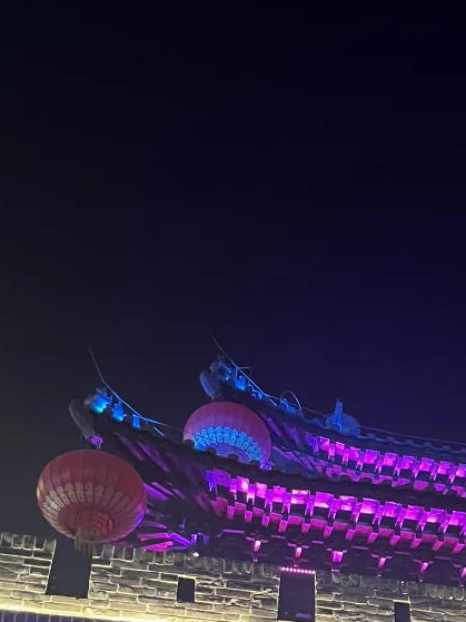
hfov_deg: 21.0
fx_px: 1203
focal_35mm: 67
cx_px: 498
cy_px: 717
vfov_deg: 26.3
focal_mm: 5.1
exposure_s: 1/50
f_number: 1.6
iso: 320
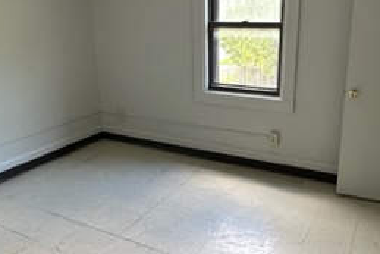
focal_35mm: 36
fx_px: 380
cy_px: 113
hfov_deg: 53.1
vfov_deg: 36.9
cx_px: 204
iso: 250
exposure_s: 1/99
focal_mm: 2.22
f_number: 2.2
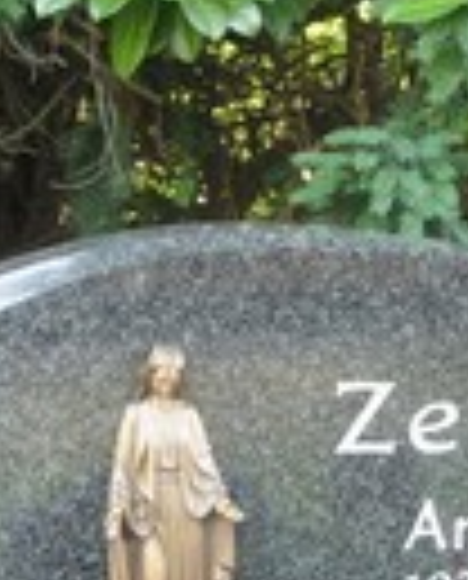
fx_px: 2413
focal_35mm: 140
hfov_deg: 11.0
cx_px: 441
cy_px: 382
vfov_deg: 13.7
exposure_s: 1/125
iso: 1600
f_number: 4
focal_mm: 28
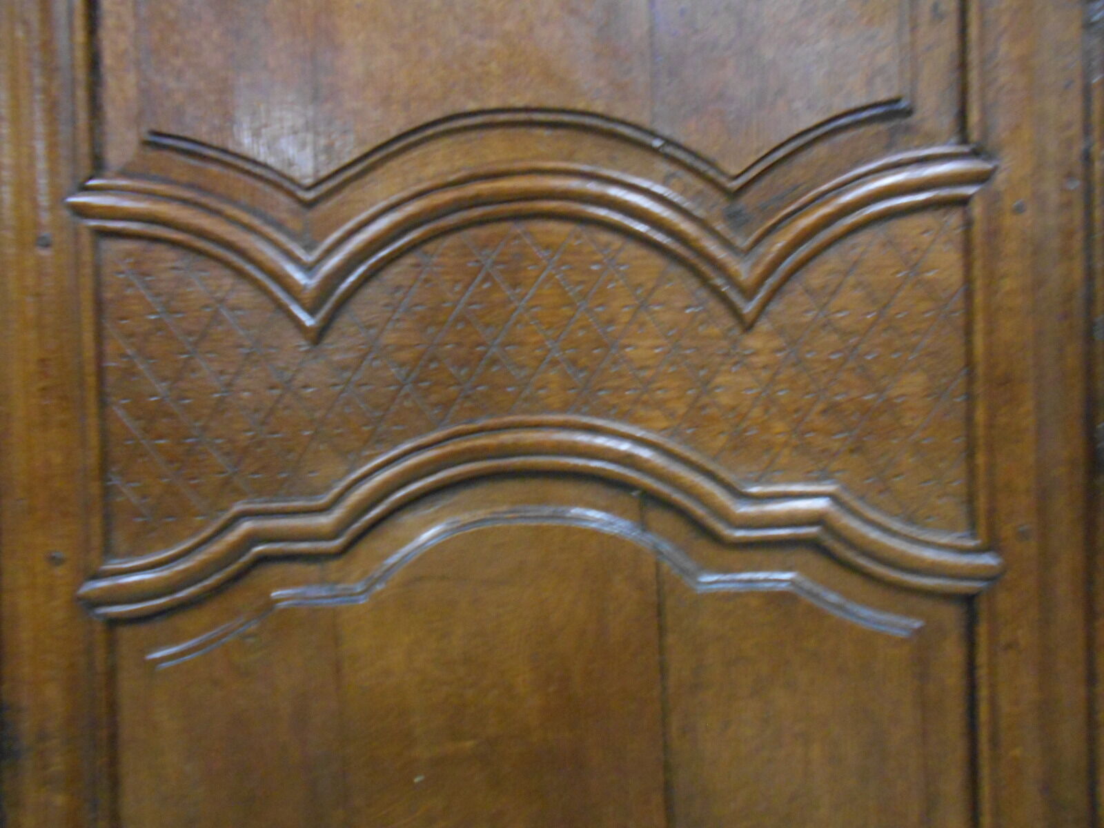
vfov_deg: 53.1
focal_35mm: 26
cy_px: 414
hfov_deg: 67.3
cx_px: 552
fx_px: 829
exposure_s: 1/10
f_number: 3.2
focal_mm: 4.6
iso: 800
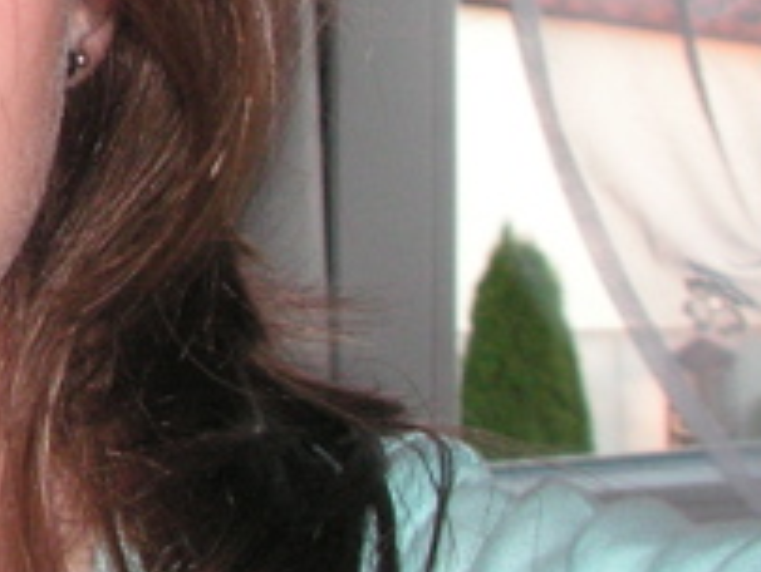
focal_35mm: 120
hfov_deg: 15.1
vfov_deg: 12.1
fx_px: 2641
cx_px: -399
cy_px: -81
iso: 160
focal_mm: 6.3
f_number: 3.3
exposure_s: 1/45
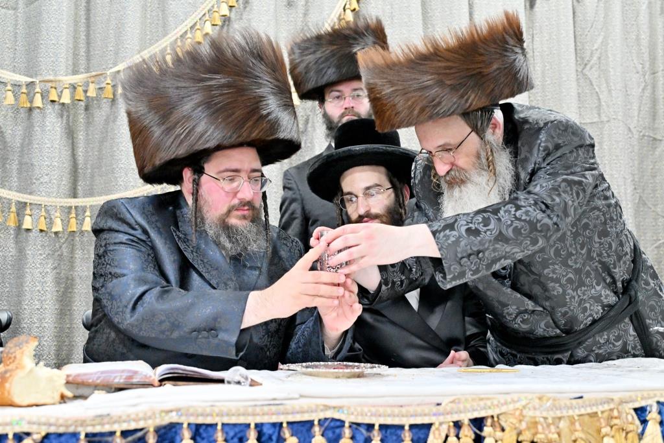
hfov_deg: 43.6
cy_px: 222
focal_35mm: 45
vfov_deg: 29.9
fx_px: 830
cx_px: 332
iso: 2000
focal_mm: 45
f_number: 4
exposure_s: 1/160
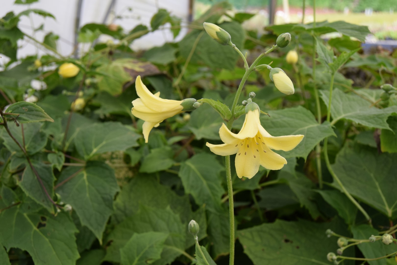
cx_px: 198
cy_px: 132
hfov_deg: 49.6
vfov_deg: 34.2
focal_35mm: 39
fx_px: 430
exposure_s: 1/200
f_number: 7.1
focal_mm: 26
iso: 400
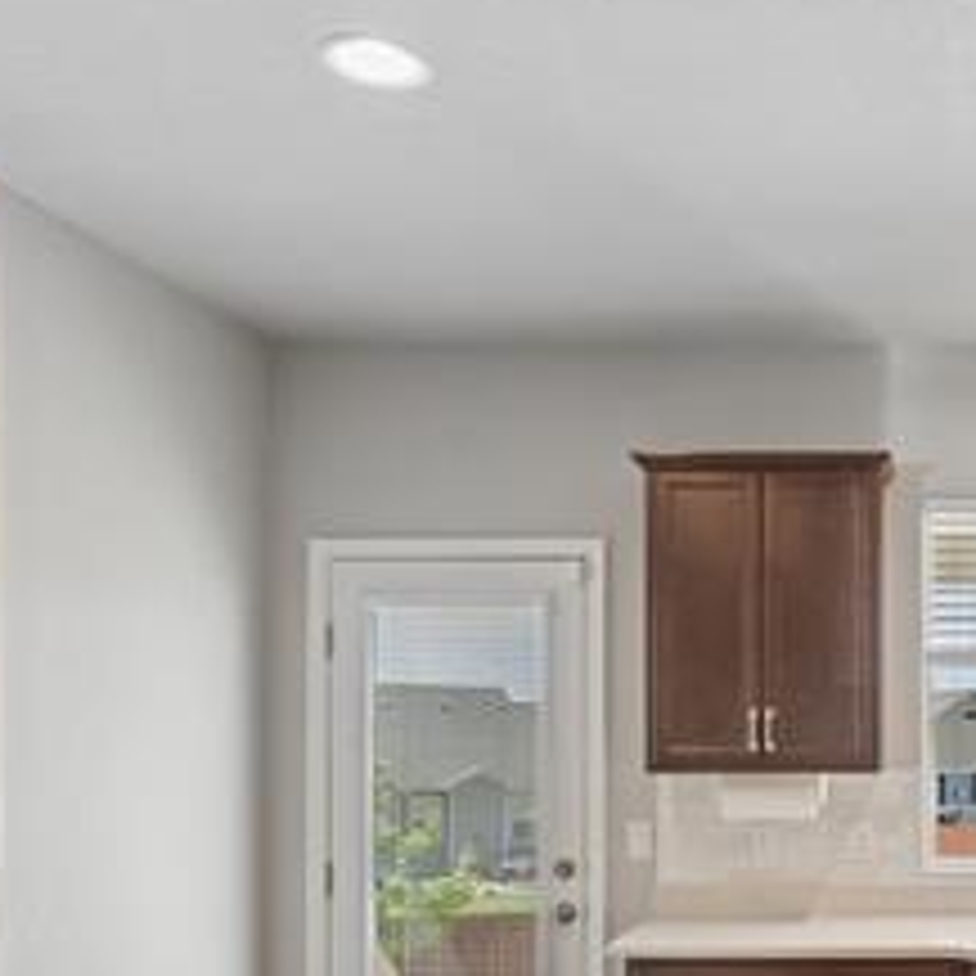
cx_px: 945
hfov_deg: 37.9
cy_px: 747
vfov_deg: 40.5
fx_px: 1276
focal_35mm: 40
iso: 100
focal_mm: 16
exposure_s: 1/4
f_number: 6.3
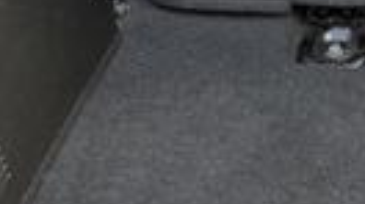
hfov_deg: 20.3
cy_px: 19
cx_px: 406
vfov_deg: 12.0
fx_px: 967
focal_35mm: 100
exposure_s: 1/224
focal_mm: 6.76
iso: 160
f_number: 1.78
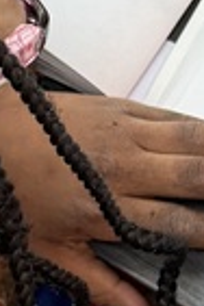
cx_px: 224
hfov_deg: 7.5
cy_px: 339
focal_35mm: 181
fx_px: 1538
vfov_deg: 11.2
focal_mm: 6.76
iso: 320
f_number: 1.78
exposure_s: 1/60
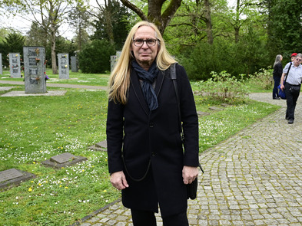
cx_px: 146
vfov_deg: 44.2
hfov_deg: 56.8
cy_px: 113
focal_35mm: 32
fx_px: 279
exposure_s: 1/250
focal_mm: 29
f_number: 7.1
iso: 640
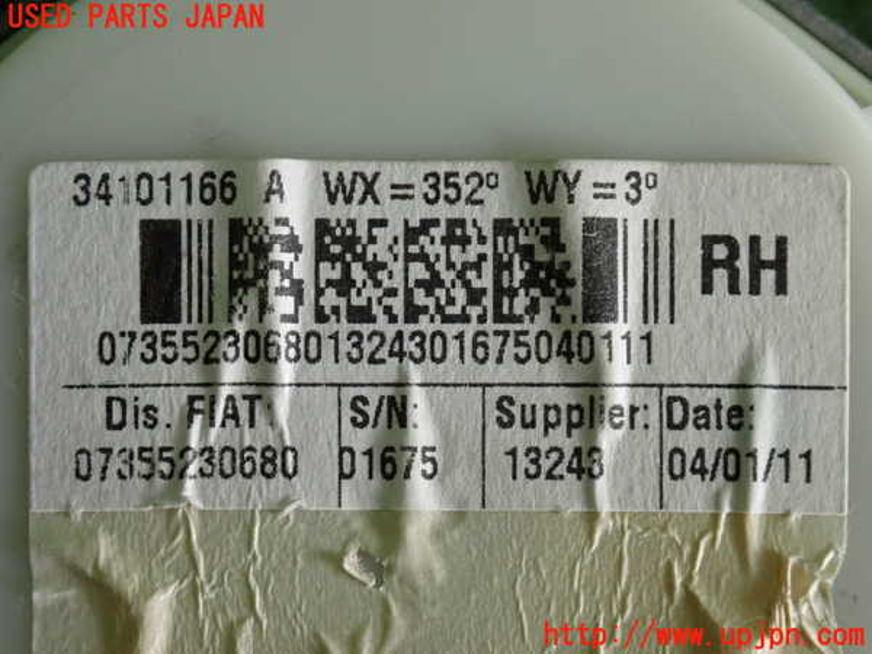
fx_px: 2368
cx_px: 436
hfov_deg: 20.9
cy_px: 327
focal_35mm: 94
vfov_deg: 15.7
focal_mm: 16.79
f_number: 4.7
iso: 640
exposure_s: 1/125
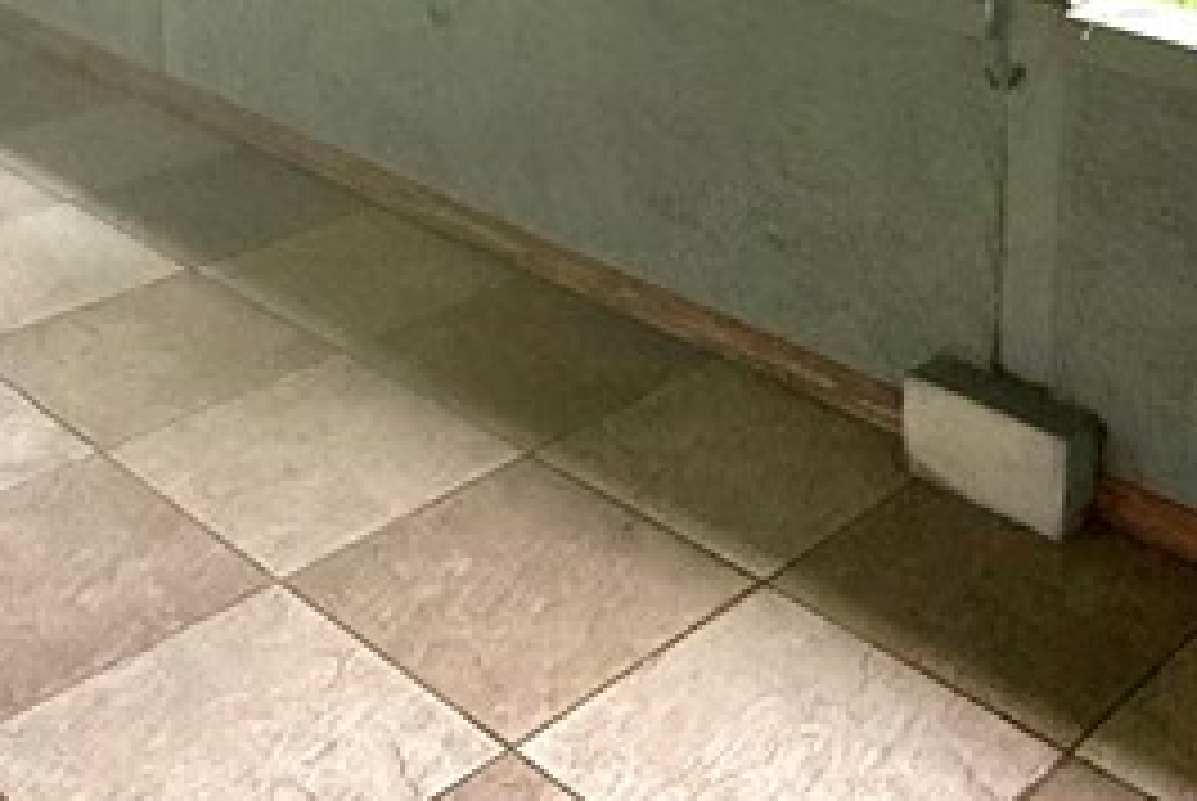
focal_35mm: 56
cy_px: -288
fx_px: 1864
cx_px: 603
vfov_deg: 21.5
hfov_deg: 35.6
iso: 200
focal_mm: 2.22
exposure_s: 1/99
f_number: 2.2
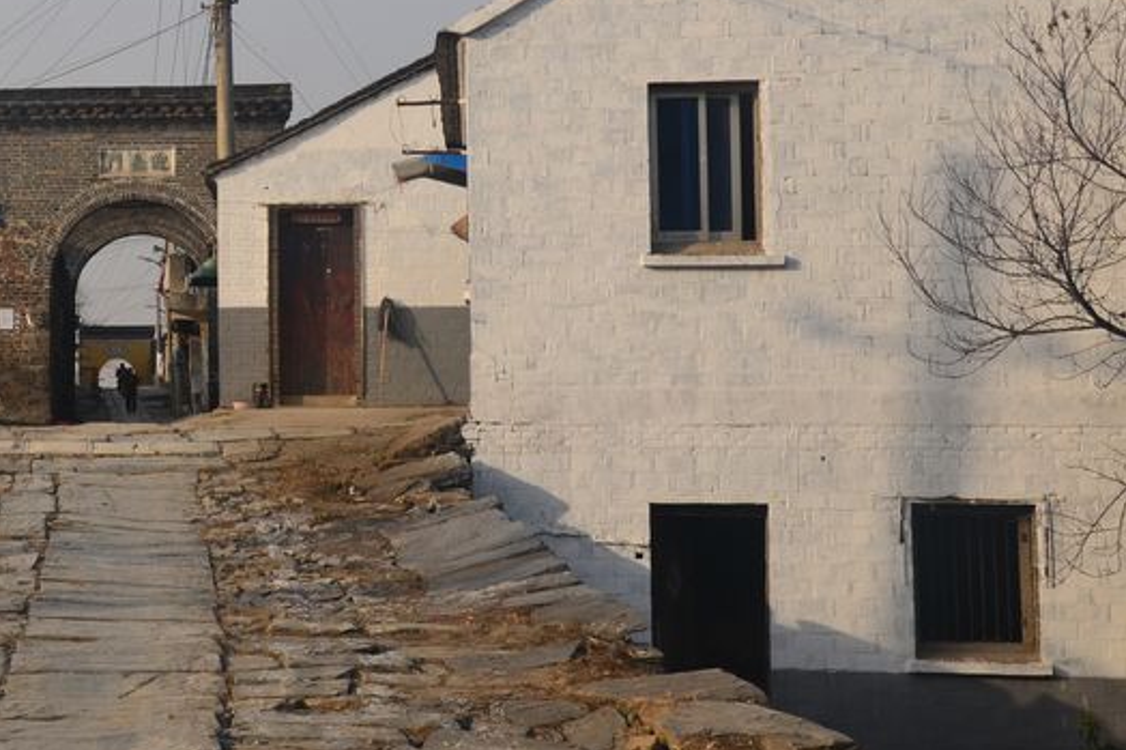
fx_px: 2564
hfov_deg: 23.9
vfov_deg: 16.6
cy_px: 221
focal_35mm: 82
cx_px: 62
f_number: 11
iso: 400
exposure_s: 1/400
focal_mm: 28
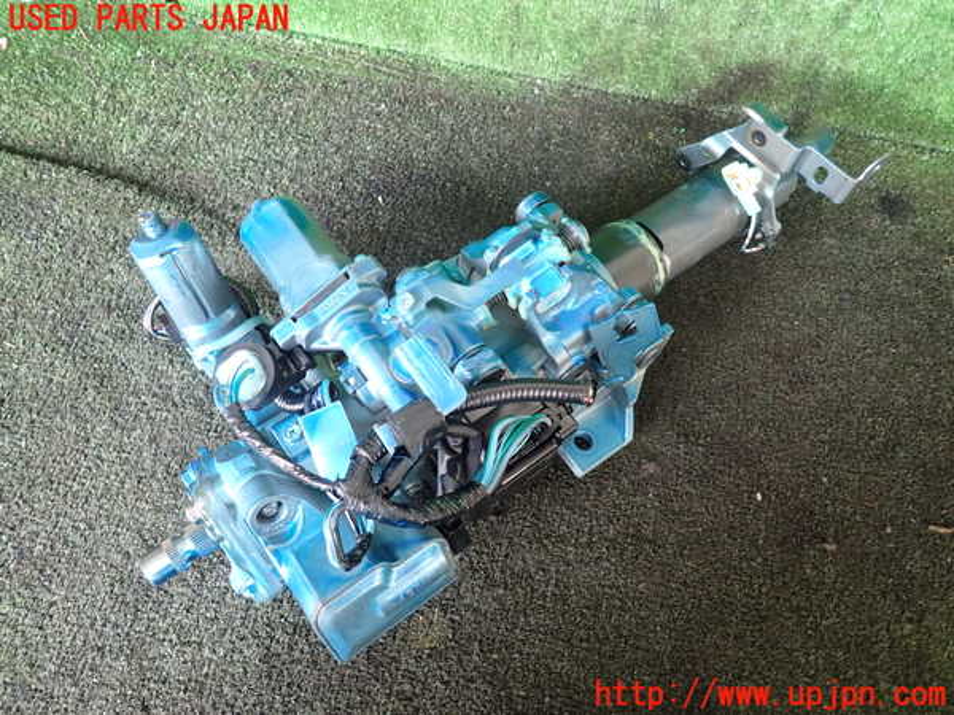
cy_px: 358
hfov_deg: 69.4
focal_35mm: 25
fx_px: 689
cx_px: 477
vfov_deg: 54.9
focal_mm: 4.5
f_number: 2
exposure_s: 1/60
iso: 200
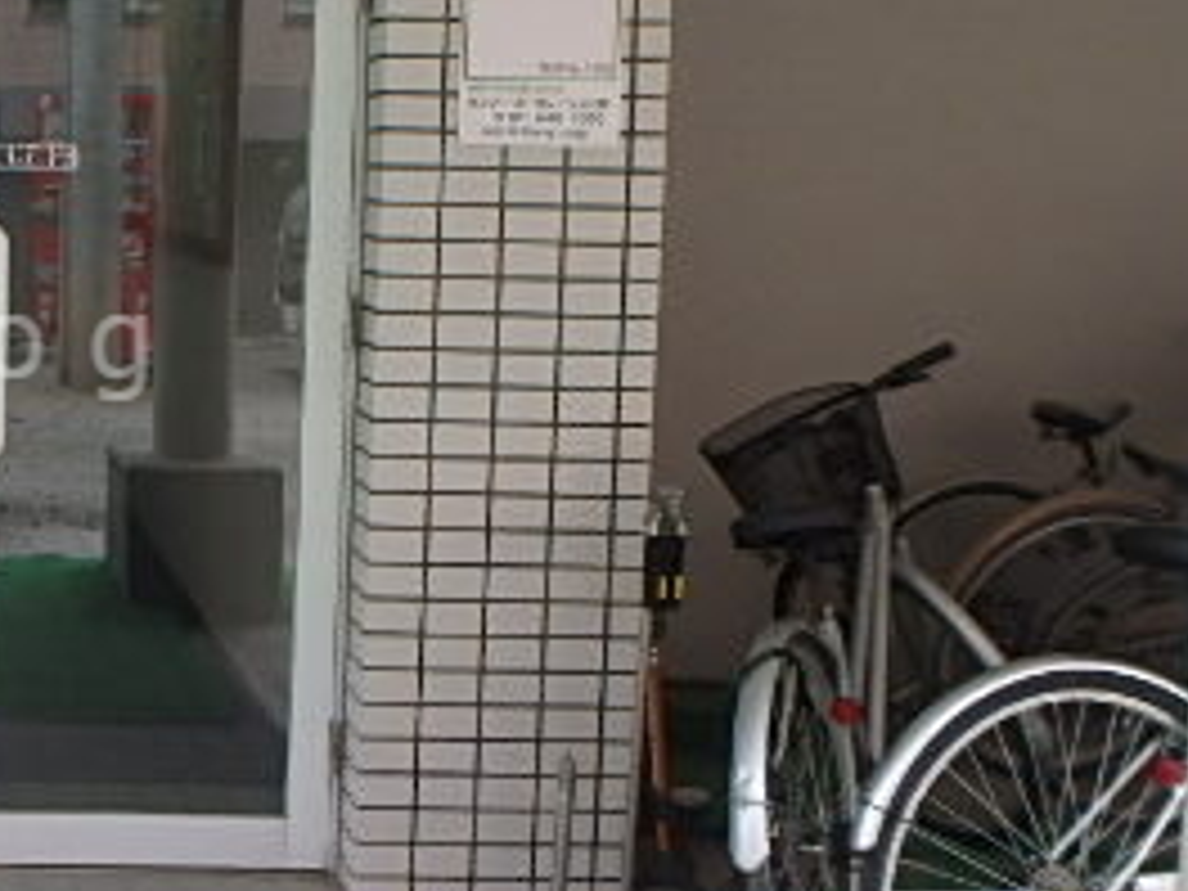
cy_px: 346
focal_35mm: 51
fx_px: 1750
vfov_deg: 28.5
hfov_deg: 32.7
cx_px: -135
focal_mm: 3.7
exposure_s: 1/60
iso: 125
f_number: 3.5
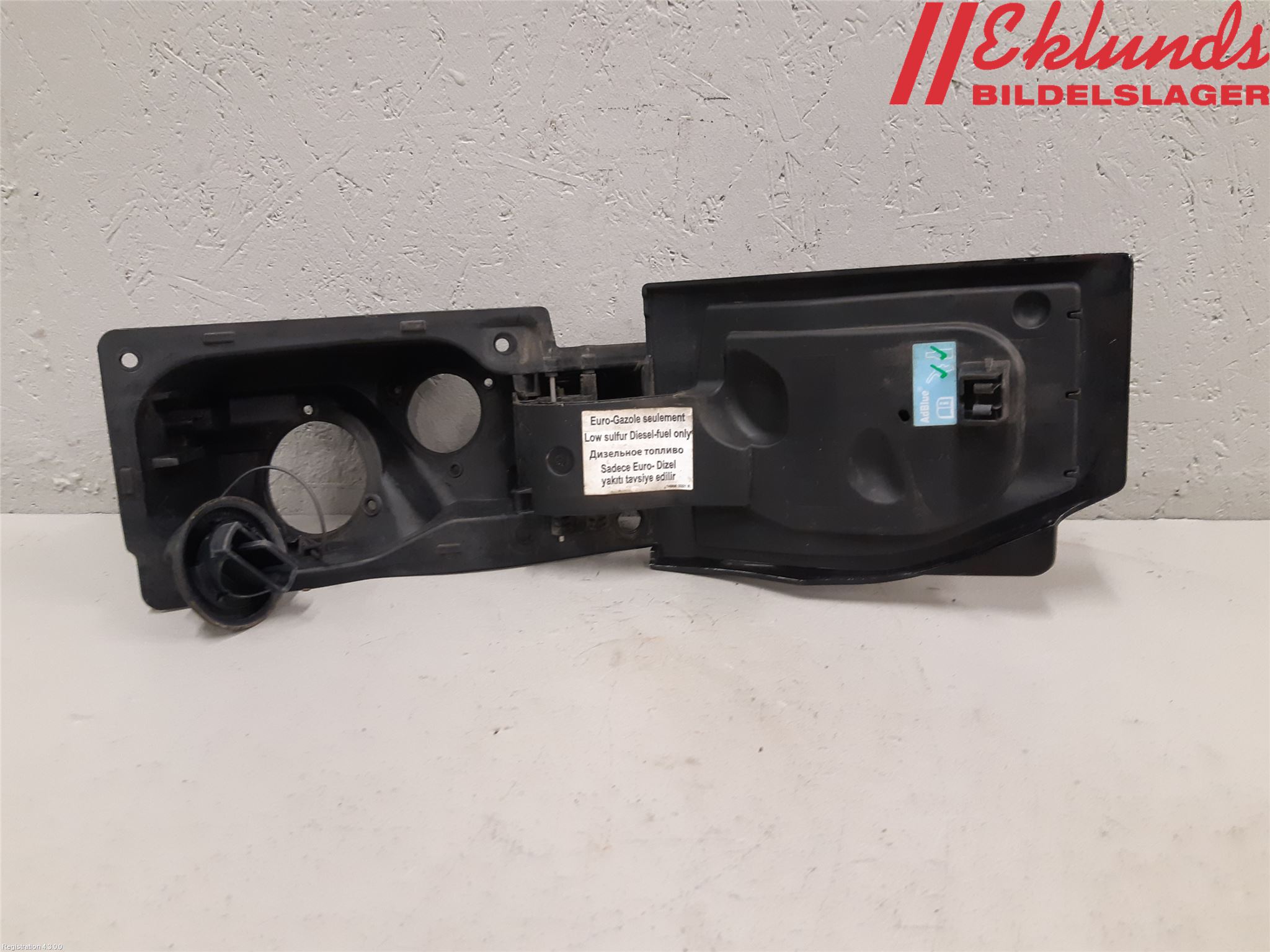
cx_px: 635
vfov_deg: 53.1
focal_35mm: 26
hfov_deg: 67.3
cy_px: 476
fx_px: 954
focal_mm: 3.93
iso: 200
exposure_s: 1/50
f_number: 1.7
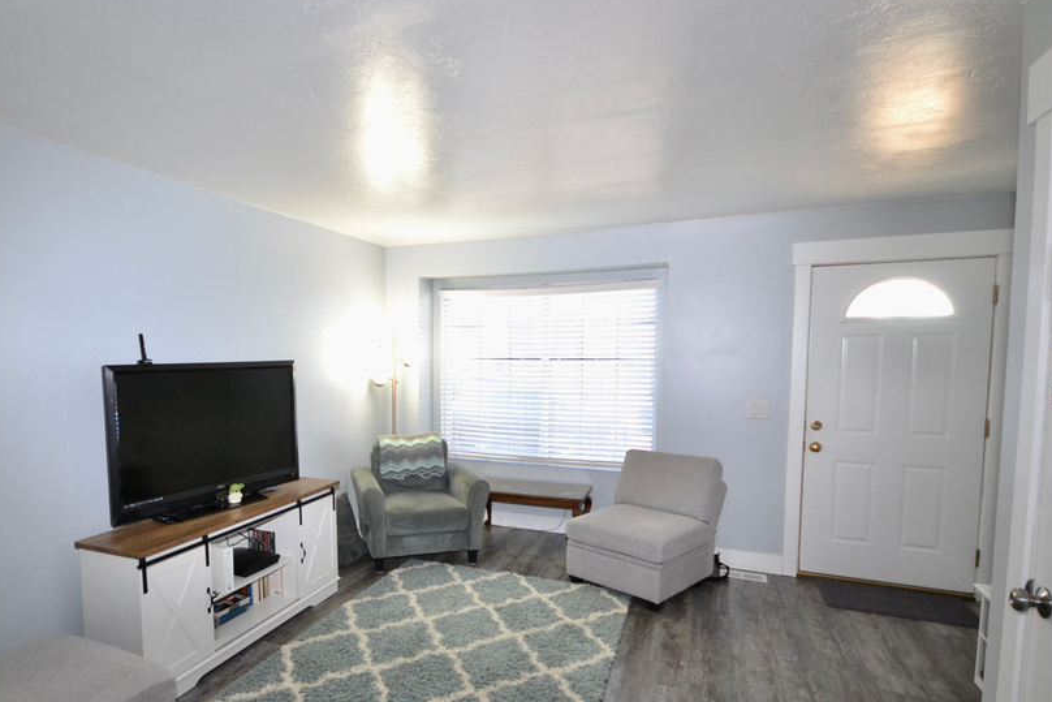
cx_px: 423
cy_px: 386
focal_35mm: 19
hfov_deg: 85.9
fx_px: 555
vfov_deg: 64.4
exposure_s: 1/60
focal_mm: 10
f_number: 4
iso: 800
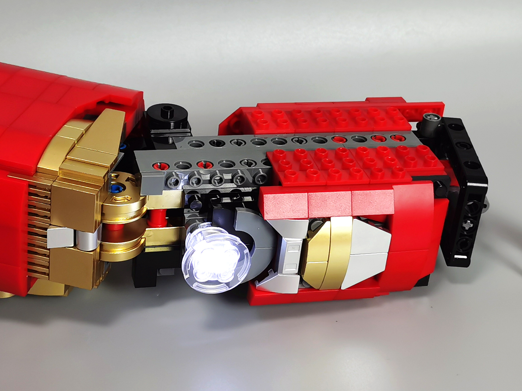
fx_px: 1025
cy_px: 154
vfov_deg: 21.6
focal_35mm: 68
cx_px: 223
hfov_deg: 28.5
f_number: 1.8
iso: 100
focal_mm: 5.58
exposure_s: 1/100
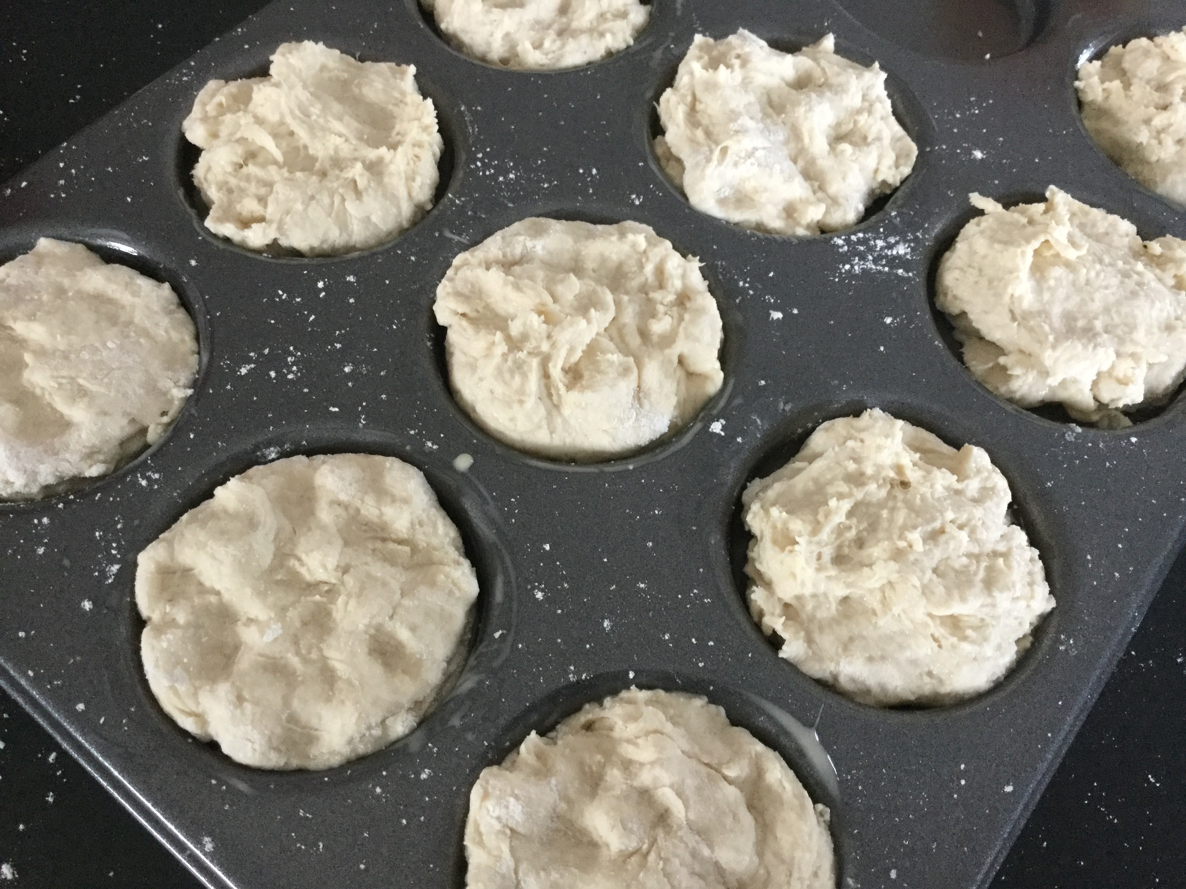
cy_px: 444
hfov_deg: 58.4
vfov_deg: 45.4
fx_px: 1062
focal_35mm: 31
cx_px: 593
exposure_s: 1/33
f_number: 2.4
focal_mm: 3.3
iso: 250
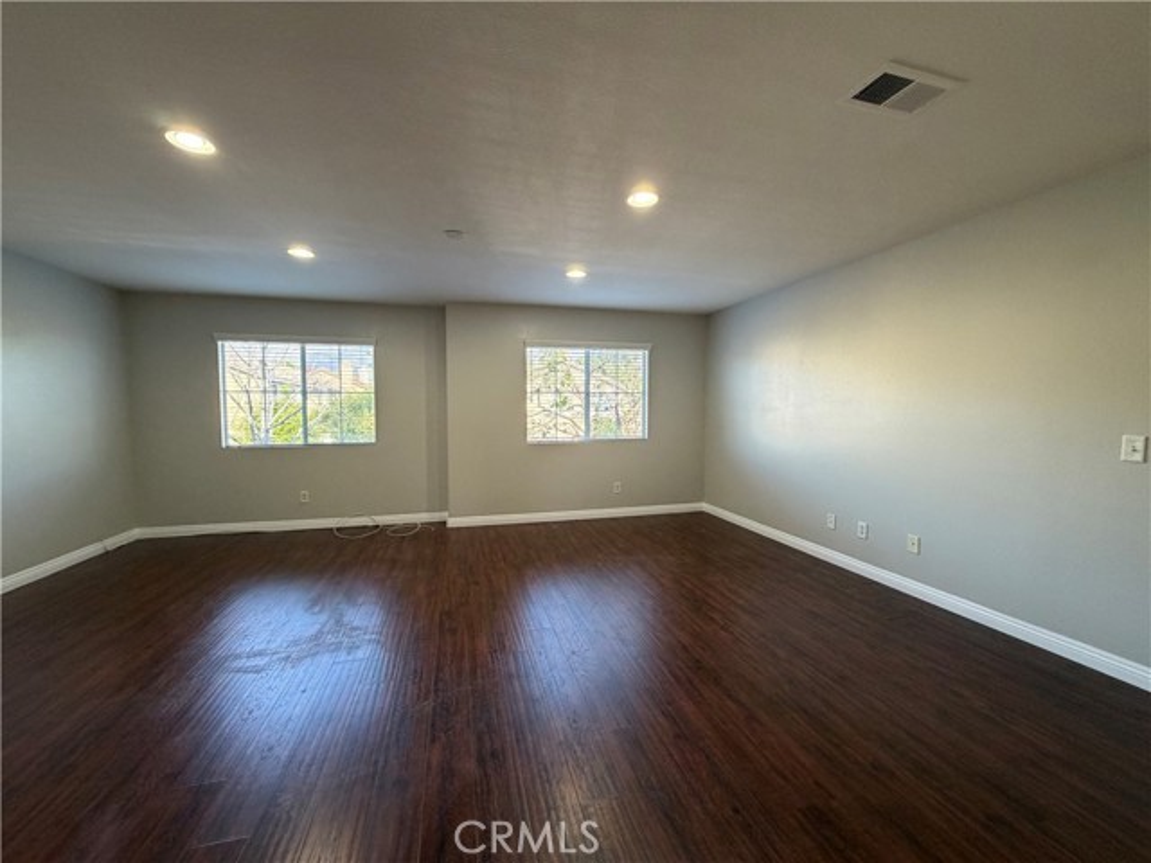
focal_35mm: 14
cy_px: 432
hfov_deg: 102.1
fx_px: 466
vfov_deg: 85.7
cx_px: 576
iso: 320
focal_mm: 2.22
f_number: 2.2
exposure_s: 1/120
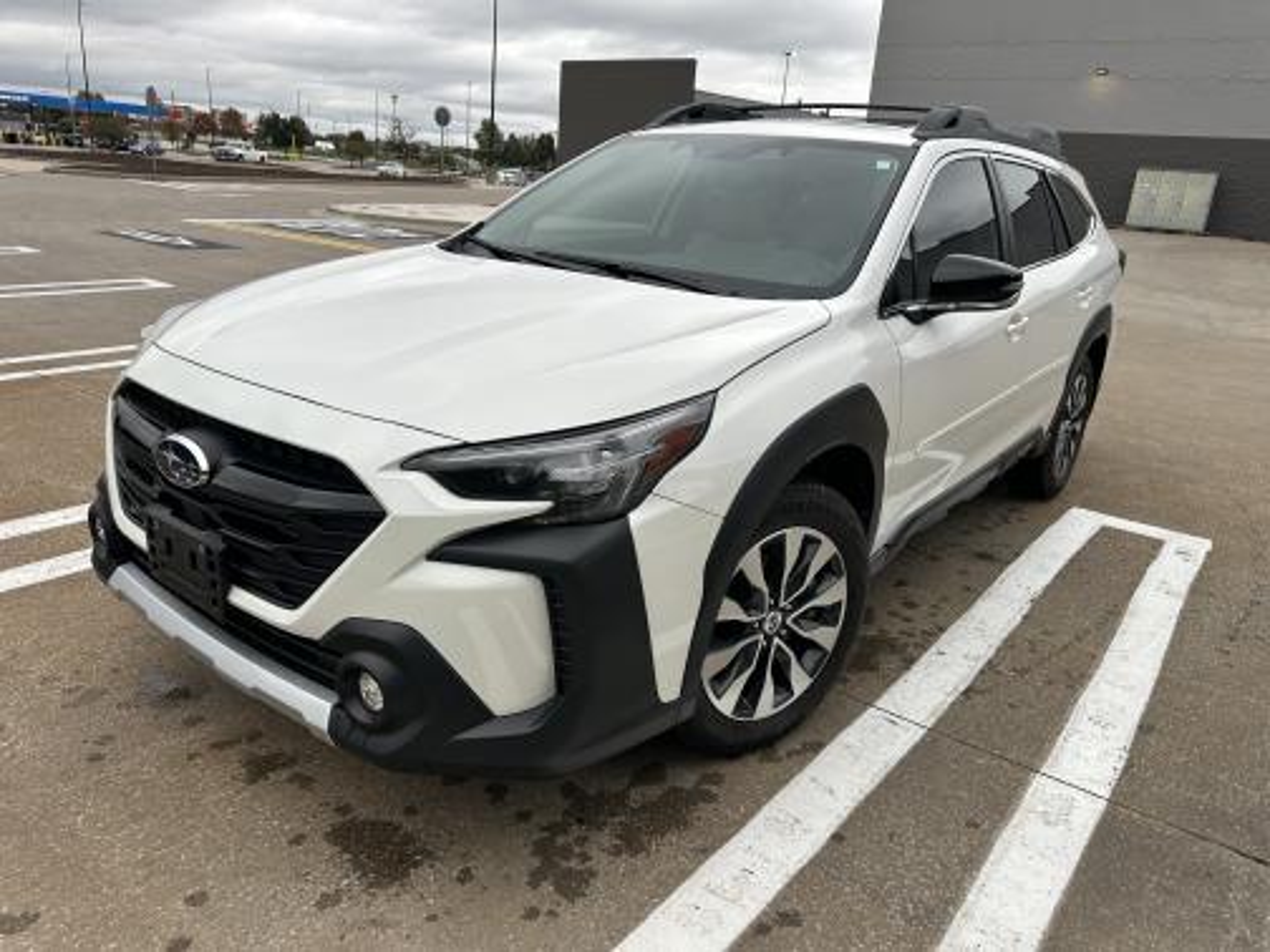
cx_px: 635
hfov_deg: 71.6
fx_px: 881
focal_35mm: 24
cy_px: 476
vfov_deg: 56.8
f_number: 1.78
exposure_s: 1/271
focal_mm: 6.86
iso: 80
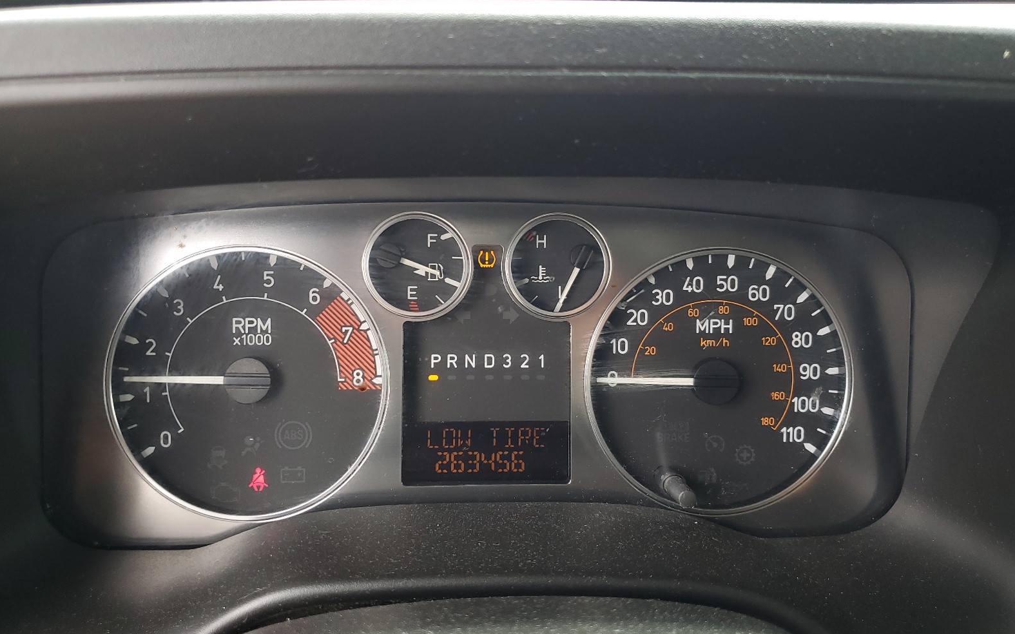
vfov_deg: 44.5
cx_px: 514
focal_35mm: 28
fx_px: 774
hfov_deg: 66.5
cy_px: 324
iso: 56
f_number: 1.5
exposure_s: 1/120
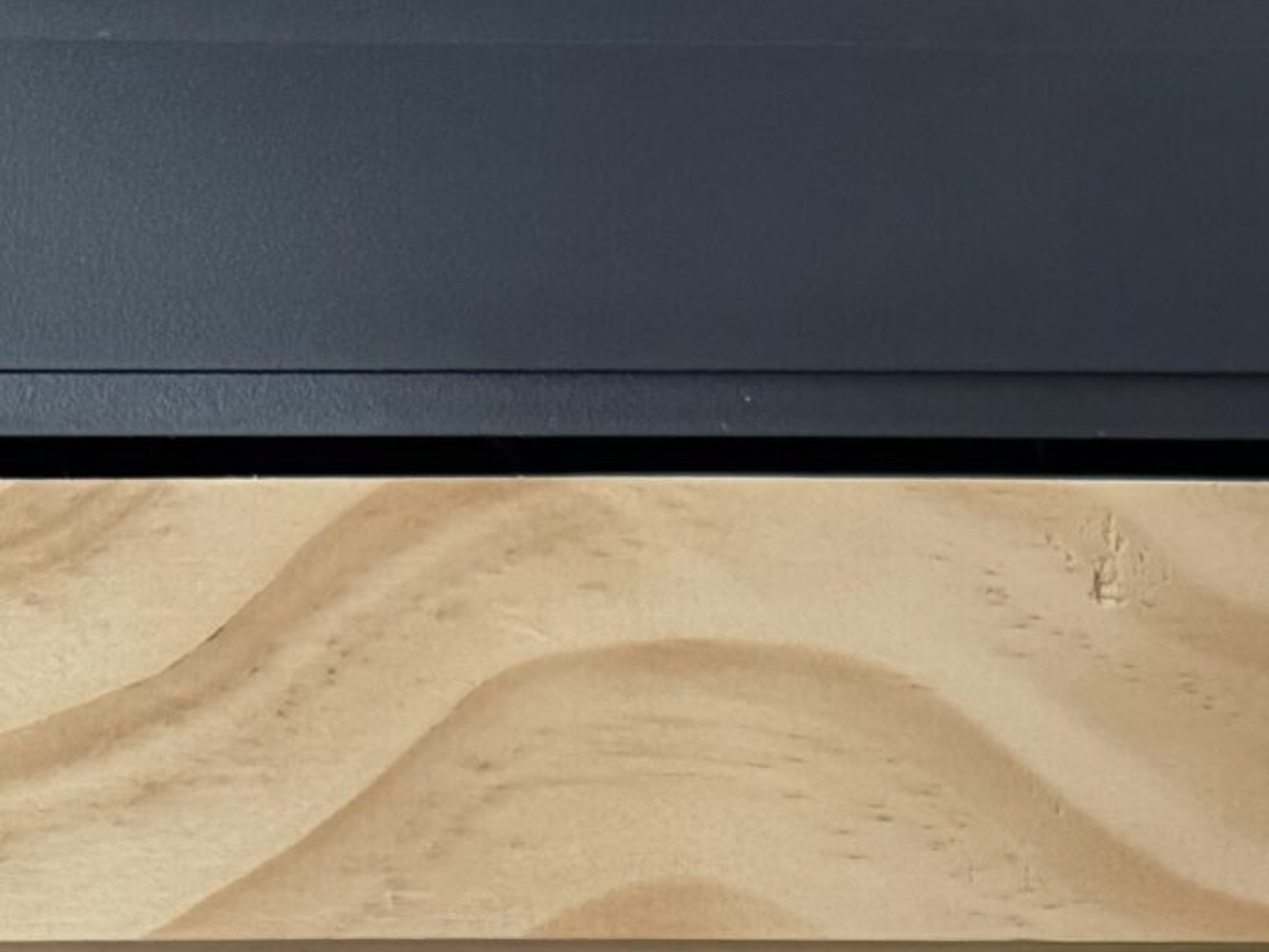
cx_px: 1574
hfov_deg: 20.4
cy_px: 1694
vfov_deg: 14.6
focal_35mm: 89
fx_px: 3264
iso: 800
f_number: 1.78
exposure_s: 1/53
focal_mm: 6.76
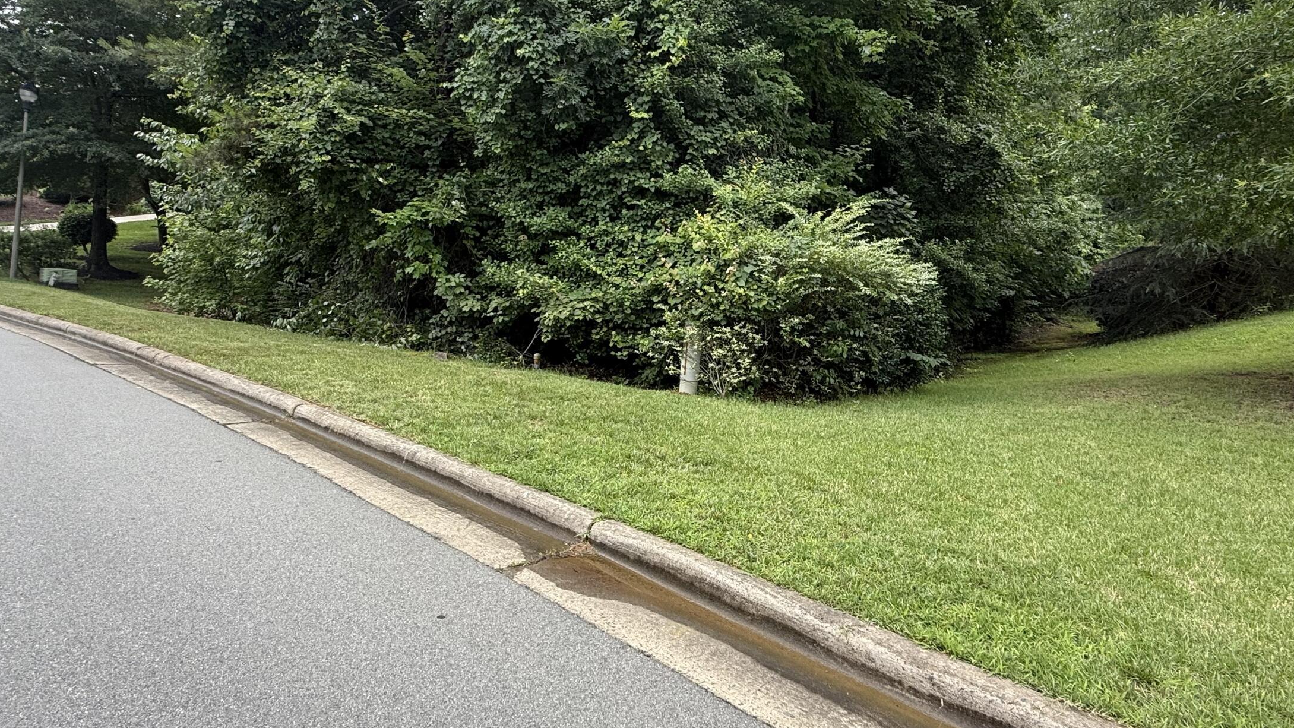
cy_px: 305
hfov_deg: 83.8
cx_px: 650
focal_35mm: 21
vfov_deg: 53.4
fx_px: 721
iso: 50
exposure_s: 1/249
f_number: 2.2
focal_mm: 2.22
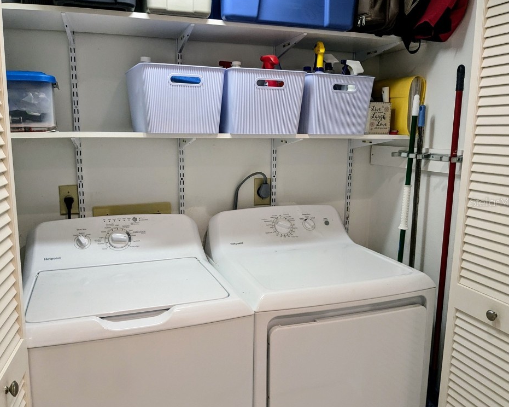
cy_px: 202
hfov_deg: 60.4
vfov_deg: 49.9
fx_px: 437
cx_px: 242
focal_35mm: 29
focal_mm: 4.38
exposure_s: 1/60
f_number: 1.73
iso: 249
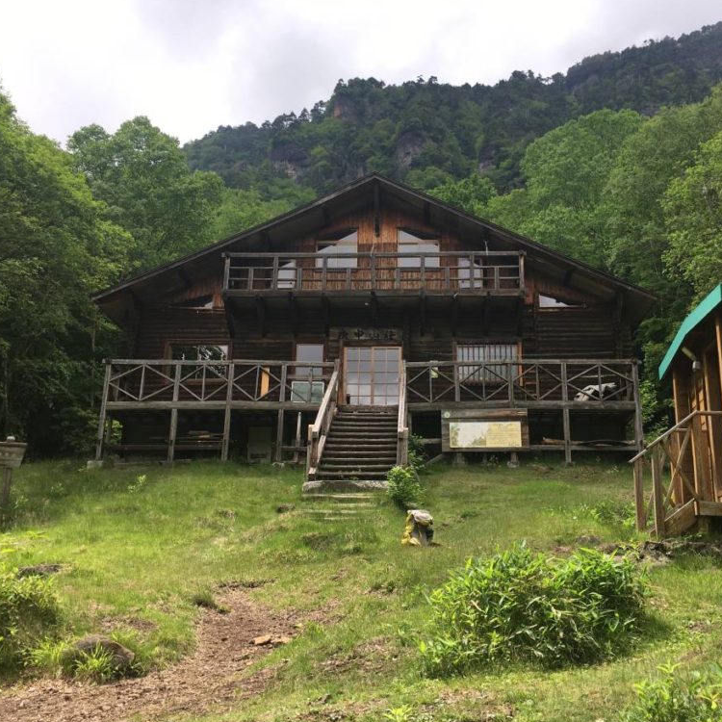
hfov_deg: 47.1
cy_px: 363
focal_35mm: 35
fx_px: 826
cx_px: 403
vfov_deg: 47.2
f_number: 2.2
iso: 25
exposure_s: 1/625
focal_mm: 4.15
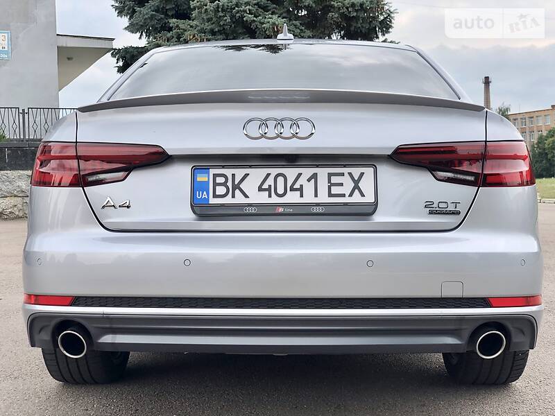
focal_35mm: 52
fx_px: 834
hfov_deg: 36.8
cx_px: 278
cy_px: 208
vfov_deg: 28.0
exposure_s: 1/218
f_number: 2.4
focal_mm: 6
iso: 16
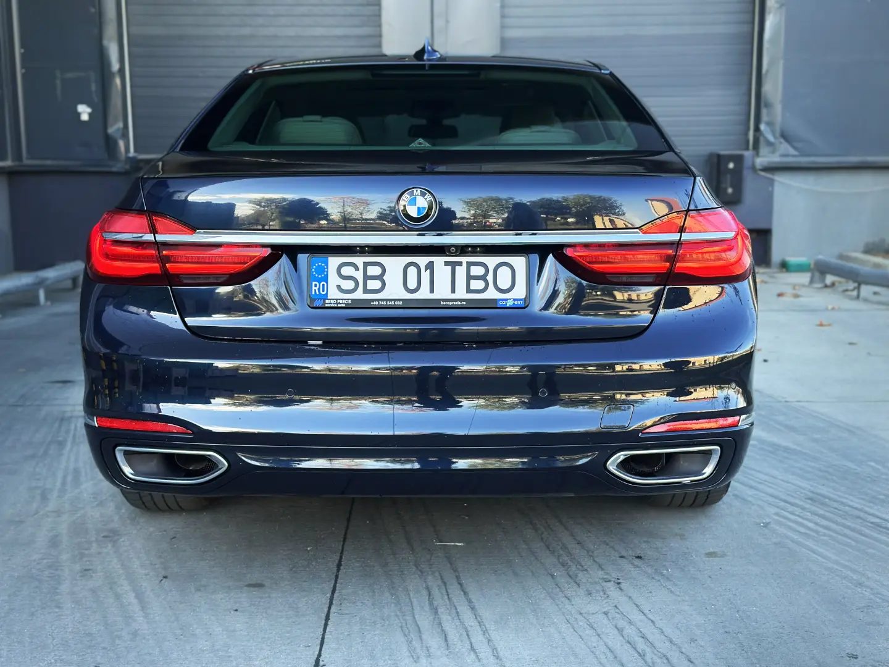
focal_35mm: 48
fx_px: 1233
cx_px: 444
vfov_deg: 30.3
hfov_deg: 39.7
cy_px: 334
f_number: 1.78
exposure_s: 1/341
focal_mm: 6.86
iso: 80
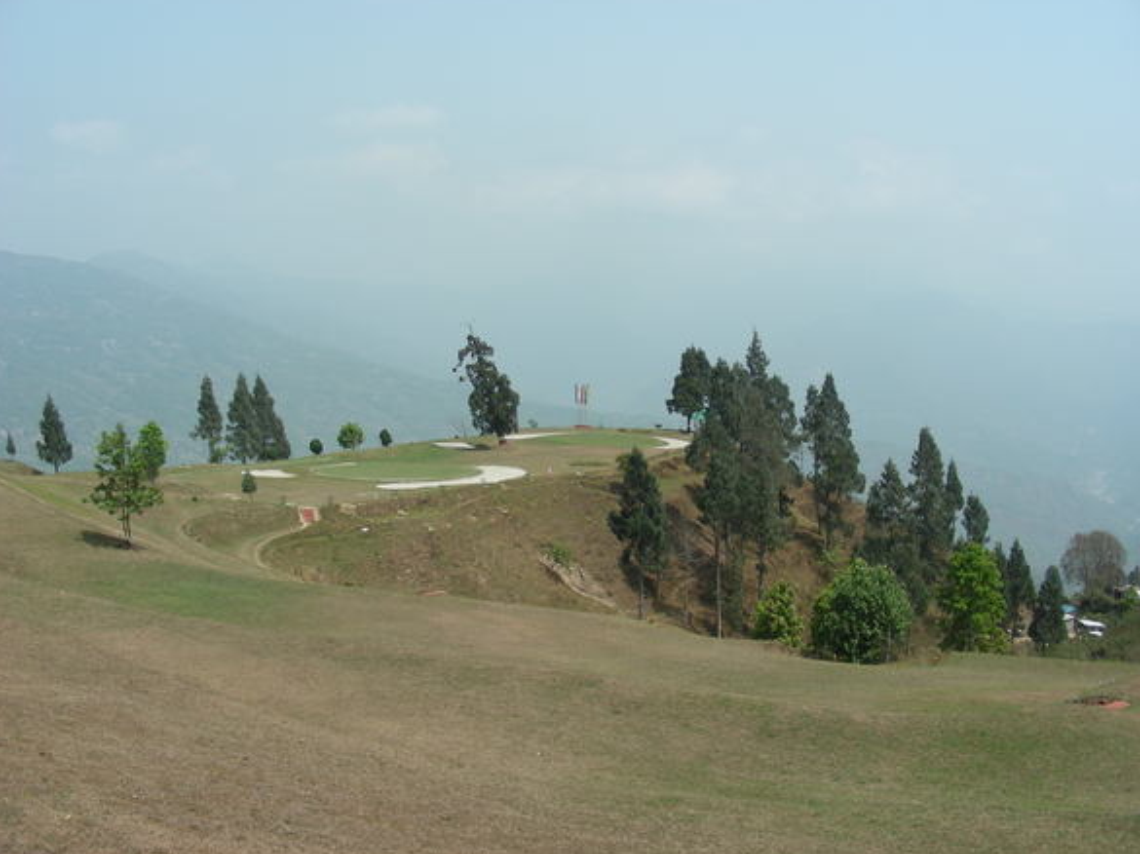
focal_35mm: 39
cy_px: 427
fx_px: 1284
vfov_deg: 36.8
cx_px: 577
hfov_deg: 47.9
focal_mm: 6.3
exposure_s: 1/372
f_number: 4
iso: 50
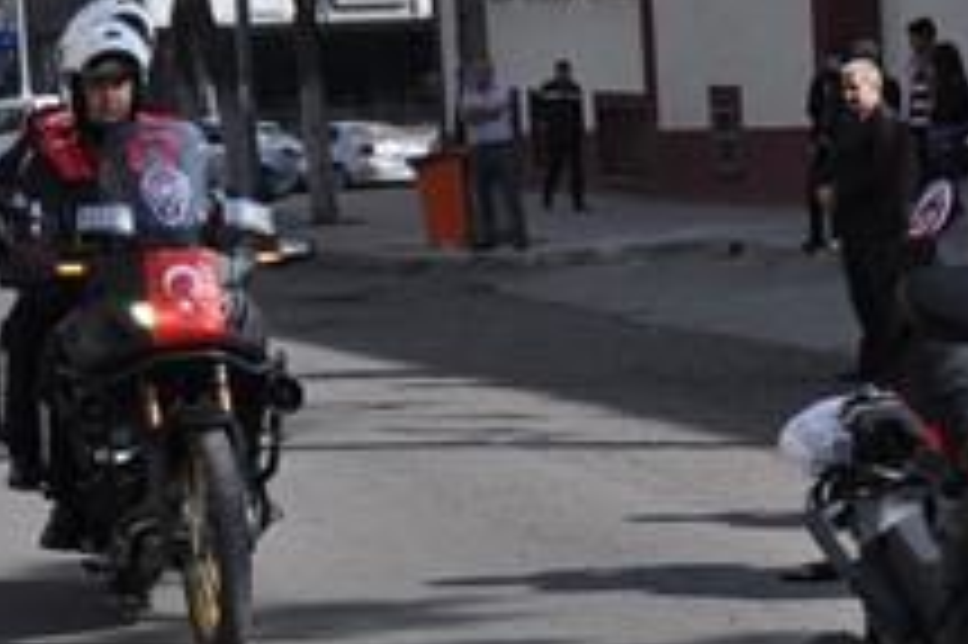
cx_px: 1004
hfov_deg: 16.9
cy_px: 518
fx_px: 3170
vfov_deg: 11.6
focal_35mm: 118
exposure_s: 1/400
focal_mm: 26
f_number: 10
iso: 500
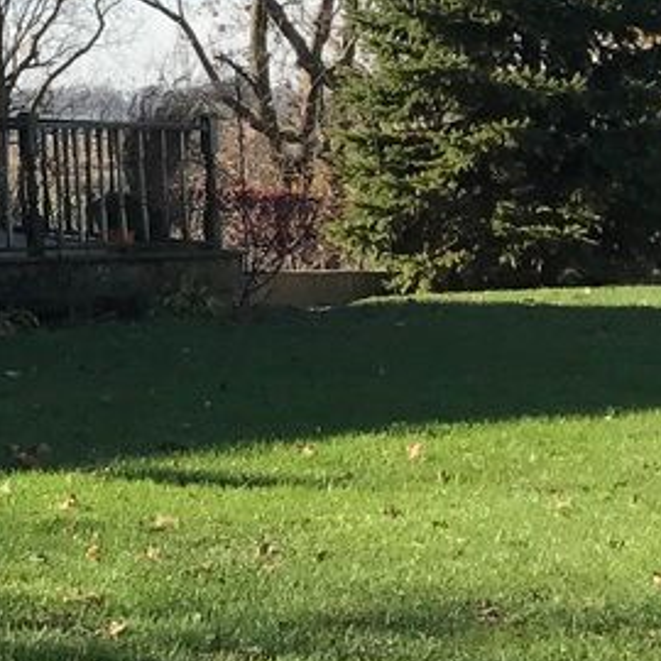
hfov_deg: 11.8
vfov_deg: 12.9
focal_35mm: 132
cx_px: -688
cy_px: -154
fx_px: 2852
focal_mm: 3.99
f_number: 1.8
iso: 20
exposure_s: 1/1597
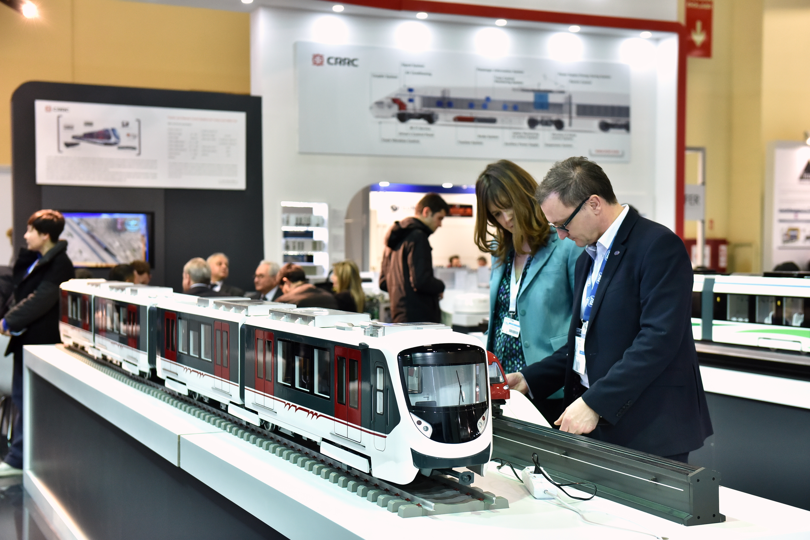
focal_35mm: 55
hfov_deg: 36.2
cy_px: 270
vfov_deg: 24.6
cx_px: 405
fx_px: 1238
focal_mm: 55
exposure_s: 1/160
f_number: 4
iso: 1600
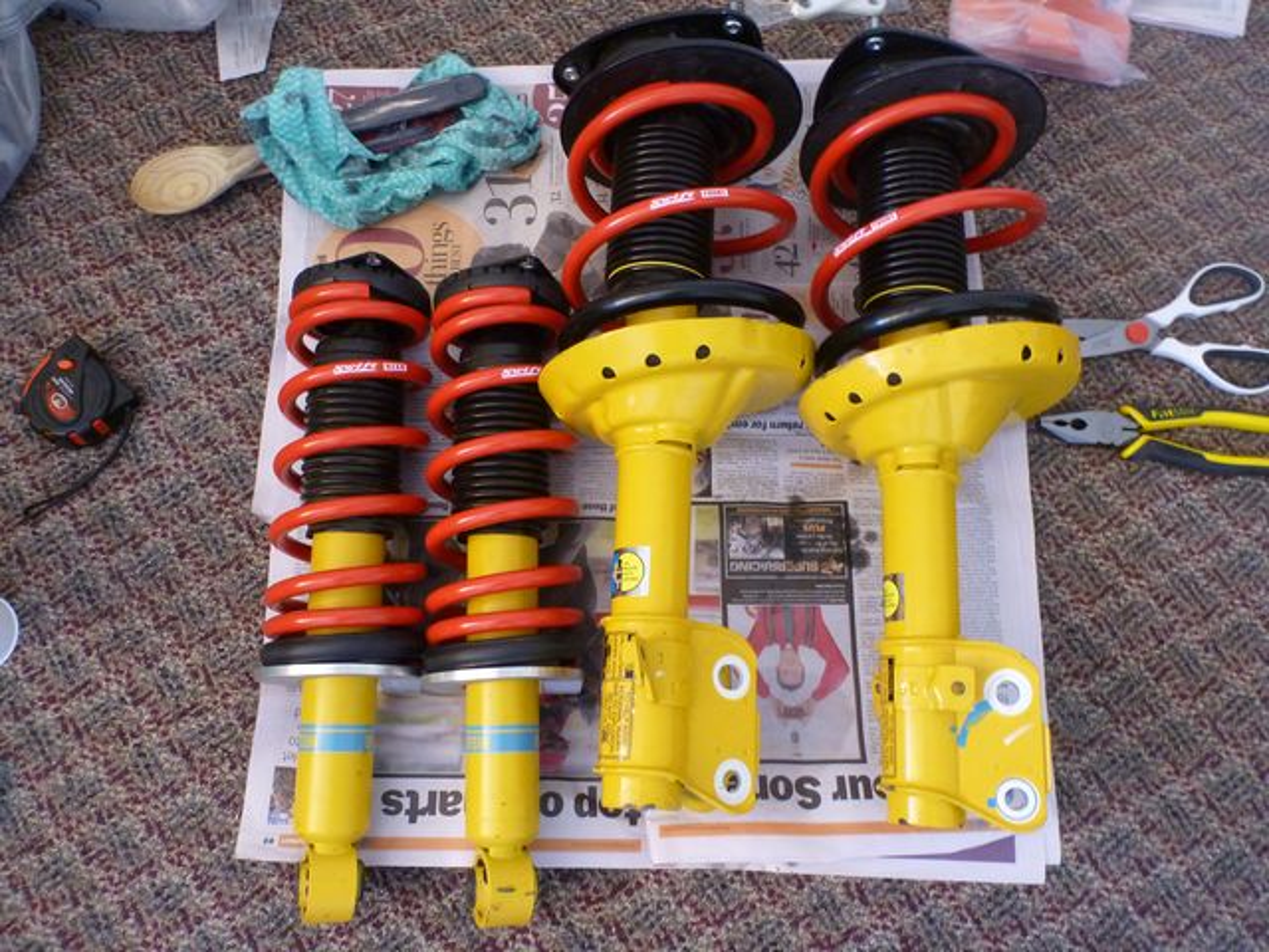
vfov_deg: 49.7
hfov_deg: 63.4
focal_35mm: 28
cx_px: 634
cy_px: 476
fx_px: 1026
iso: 400
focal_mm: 4.9
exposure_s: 1/10
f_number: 3.3
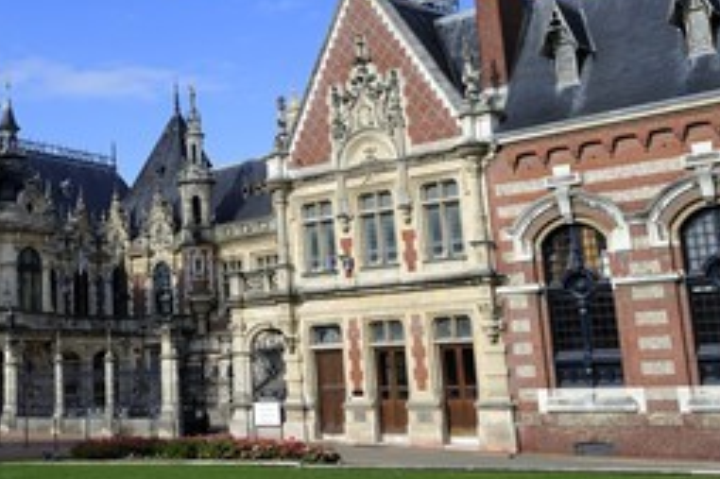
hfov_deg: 39.4
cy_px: 139
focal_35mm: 48
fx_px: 959
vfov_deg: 27.8
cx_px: 139
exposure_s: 1/200
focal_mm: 29
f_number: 11
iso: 200
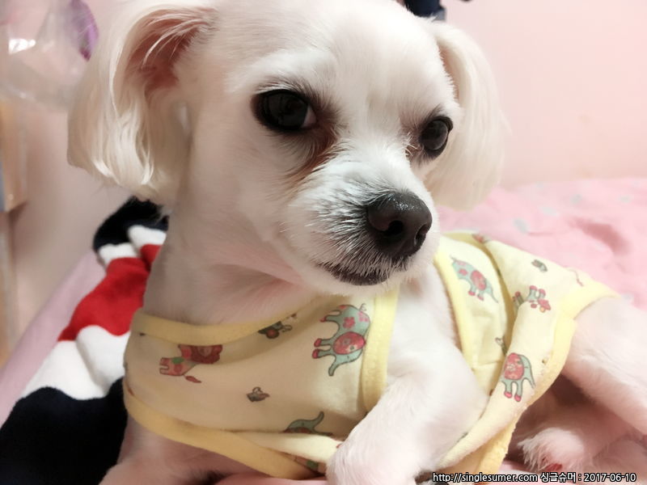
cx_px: 324
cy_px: 242
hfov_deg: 61.7
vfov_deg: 48.2
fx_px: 542
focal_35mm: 29
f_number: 2.2
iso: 125
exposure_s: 1/30
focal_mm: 4.15
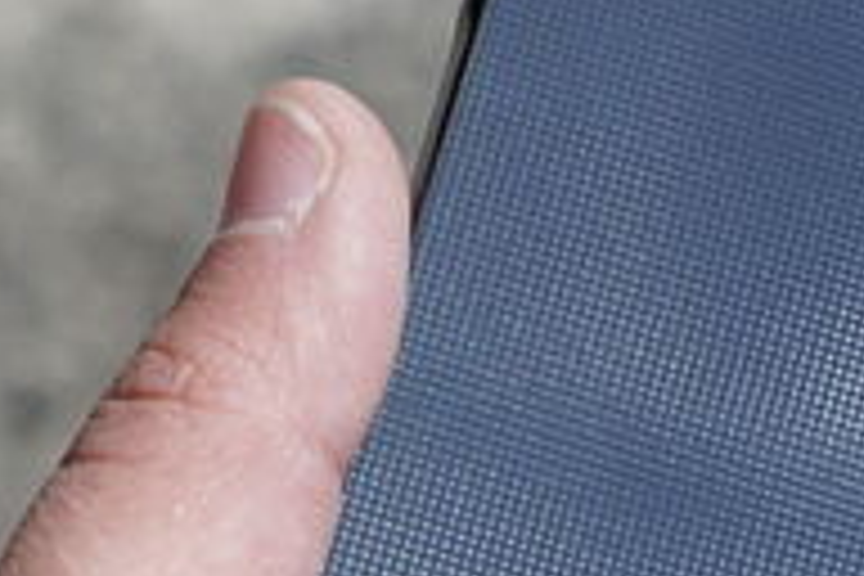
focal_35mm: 229
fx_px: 5496
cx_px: 882
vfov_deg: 6.0
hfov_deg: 8.9
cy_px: 288
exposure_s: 1/800
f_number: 7.1
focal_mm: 53
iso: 160
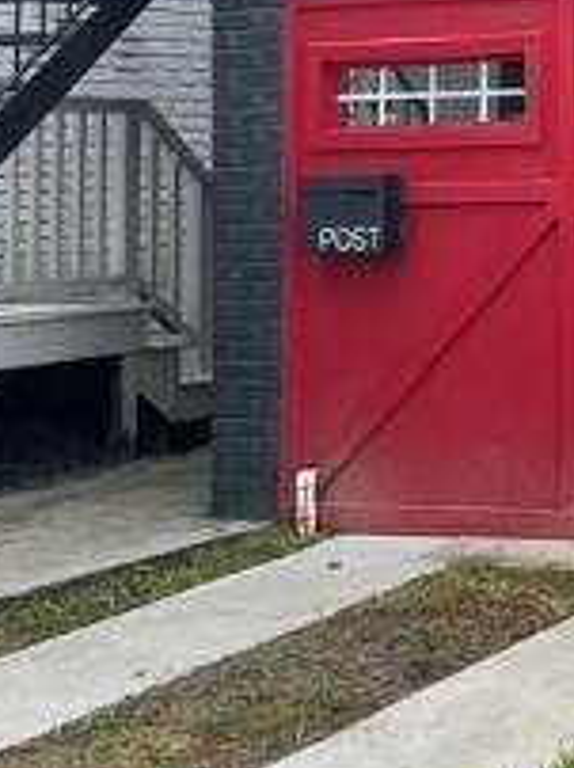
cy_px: -27
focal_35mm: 99
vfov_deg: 19.2
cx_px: 825
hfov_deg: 14.1
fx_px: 2193
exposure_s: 1/1667
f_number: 1.6
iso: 32
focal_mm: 4.2
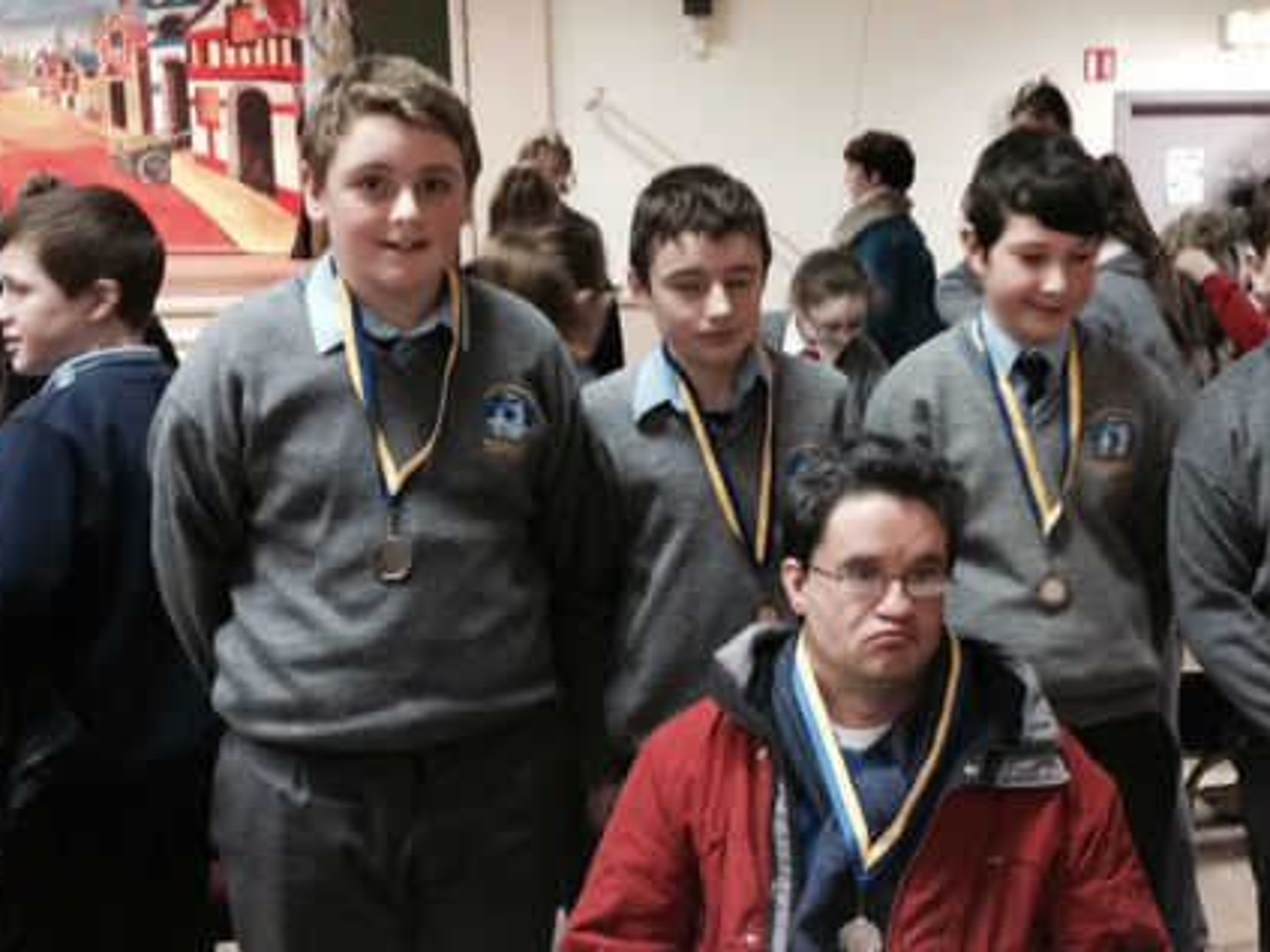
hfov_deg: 35.8
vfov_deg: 27.5
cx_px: 844
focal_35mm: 53
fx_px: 1944
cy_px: 423
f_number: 2.4
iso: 320
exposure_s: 1/20
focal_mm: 4.28
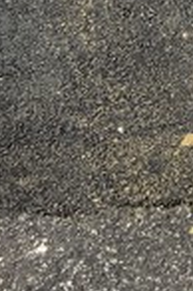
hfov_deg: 8.0
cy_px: -488
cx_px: 133
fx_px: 1378
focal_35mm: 171
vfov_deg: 10.0
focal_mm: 1.95
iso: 50
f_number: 2.2
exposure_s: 1/765
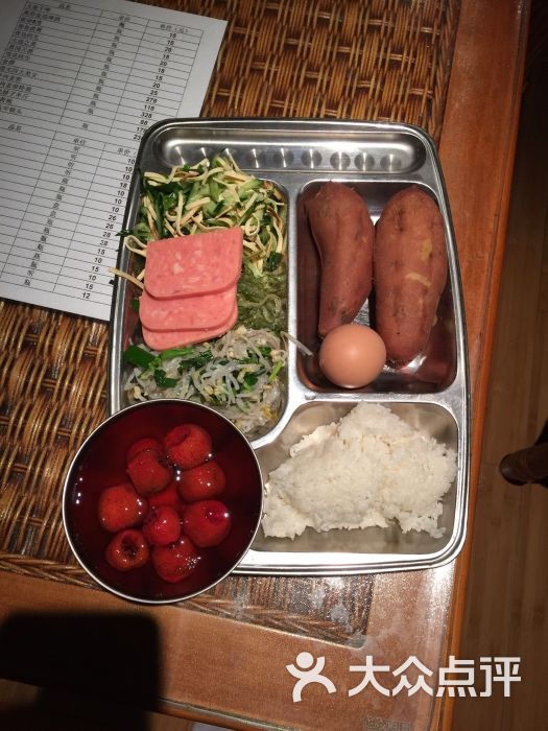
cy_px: 366
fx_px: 612
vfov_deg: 61.7
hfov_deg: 48.2
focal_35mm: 29
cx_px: 274
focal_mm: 4.15
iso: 50
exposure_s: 1/33
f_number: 2.2
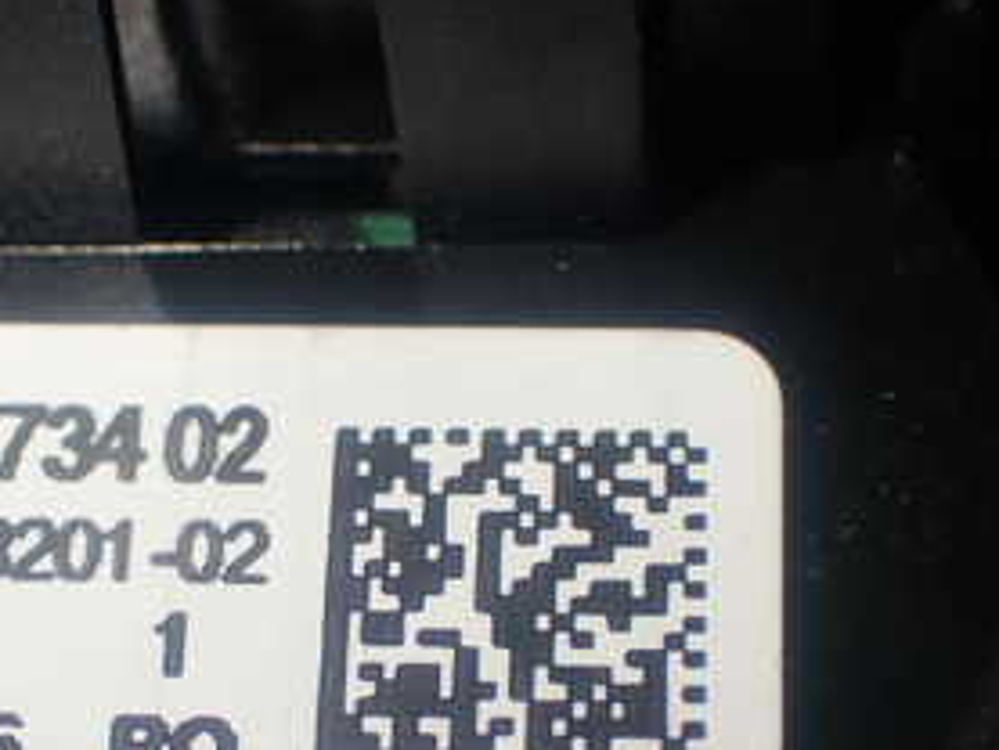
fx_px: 3378
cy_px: 595
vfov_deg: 12.6
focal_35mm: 117
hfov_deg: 16.8
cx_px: 303
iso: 200
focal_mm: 9.65
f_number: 3.3
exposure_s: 1/100
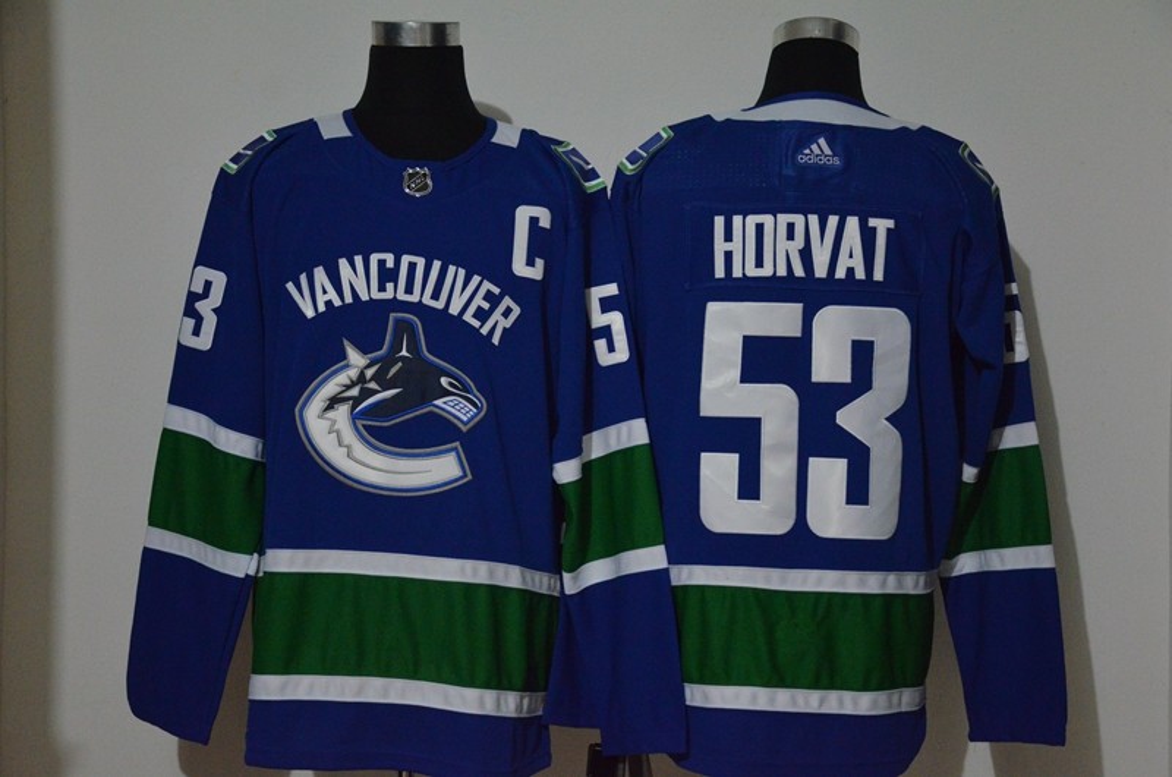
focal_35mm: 68
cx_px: 586
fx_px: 2193
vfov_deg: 20.1
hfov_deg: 29.9
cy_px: 388
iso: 4000
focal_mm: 45
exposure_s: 1/30
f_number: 4.5
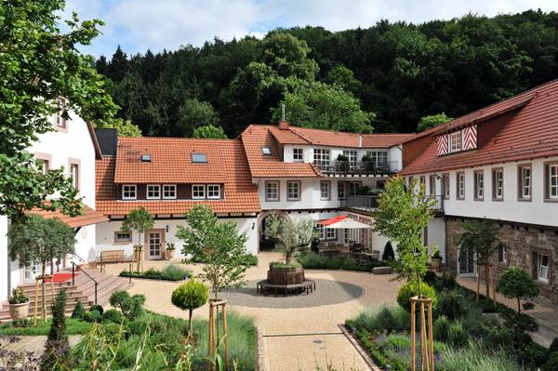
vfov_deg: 42.3
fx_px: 480
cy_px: 186
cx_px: 279
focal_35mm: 31
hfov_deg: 60.3
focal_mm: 31
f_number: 8
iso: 200
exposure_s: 1/640
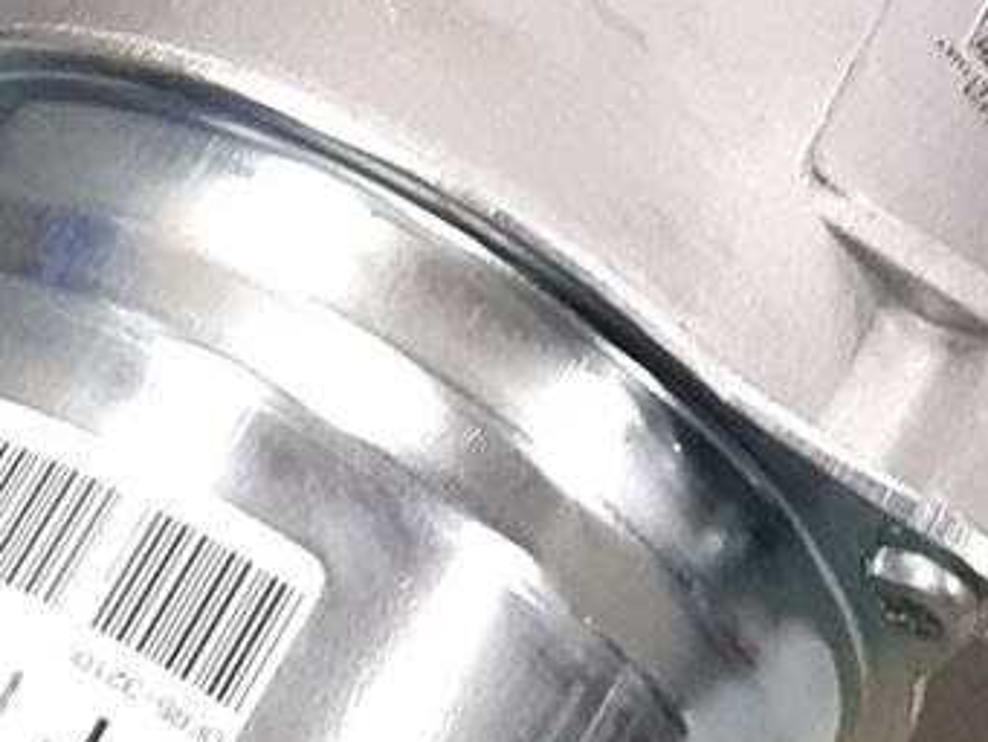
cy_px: -383
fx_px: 4454
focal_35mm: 156
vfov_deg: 9.3
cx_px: -394
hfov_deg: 12.2
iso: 250
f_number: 1.7
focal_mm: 3.93
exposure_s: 1/50
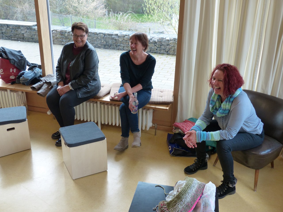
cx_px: 142
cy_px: 106
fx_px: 294
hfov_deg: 51.4
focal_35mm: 36
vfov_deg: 39.7
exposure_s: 1/80
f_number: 2.8
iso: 160
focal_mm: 6.4
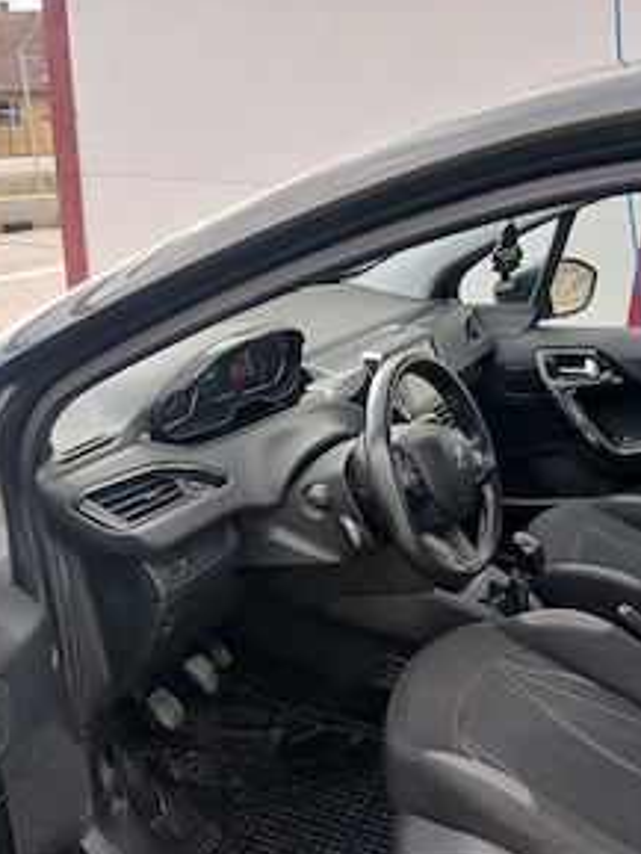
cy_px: 556
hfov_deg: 39.7
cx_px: 310
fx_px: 888
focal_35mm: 36
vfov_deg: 50.6
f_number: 1.8
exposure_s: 1/50.3
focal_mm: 3.98
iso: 32
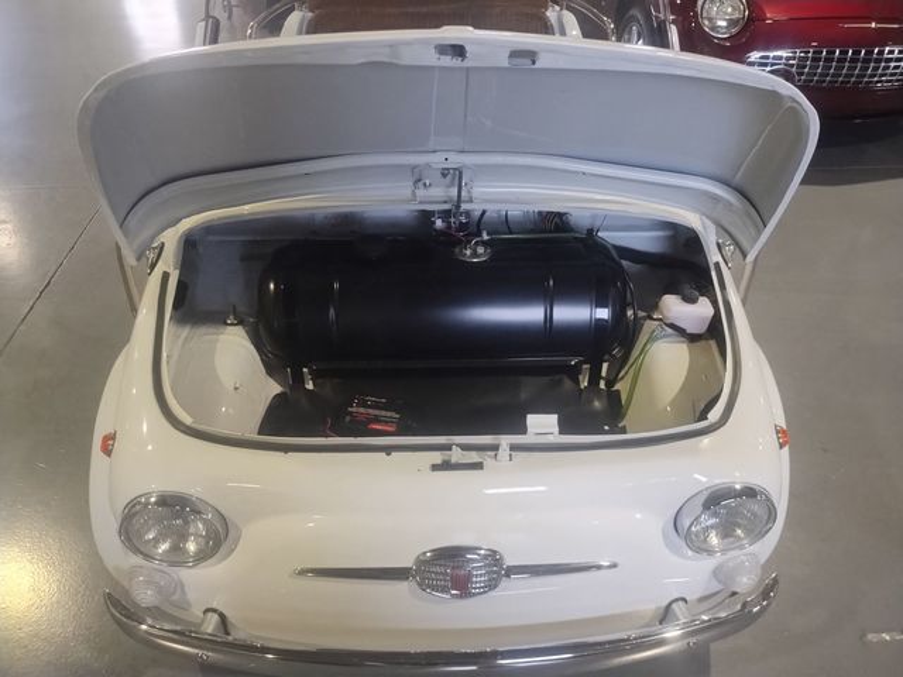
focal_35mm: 25
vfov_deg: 54.9
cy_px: 338
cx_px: 452
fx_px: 652
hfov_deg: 69.4
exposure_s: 1/60
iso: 124
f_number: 1.7
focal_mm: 4.71
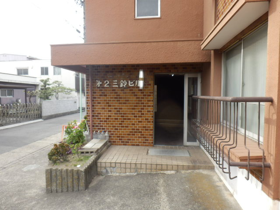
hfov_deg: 71.6
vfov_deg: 56.8
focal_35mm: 24
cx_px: 140
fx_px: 194
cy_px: 105
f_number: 3
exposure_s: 1/125
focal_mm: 4.2
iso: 80
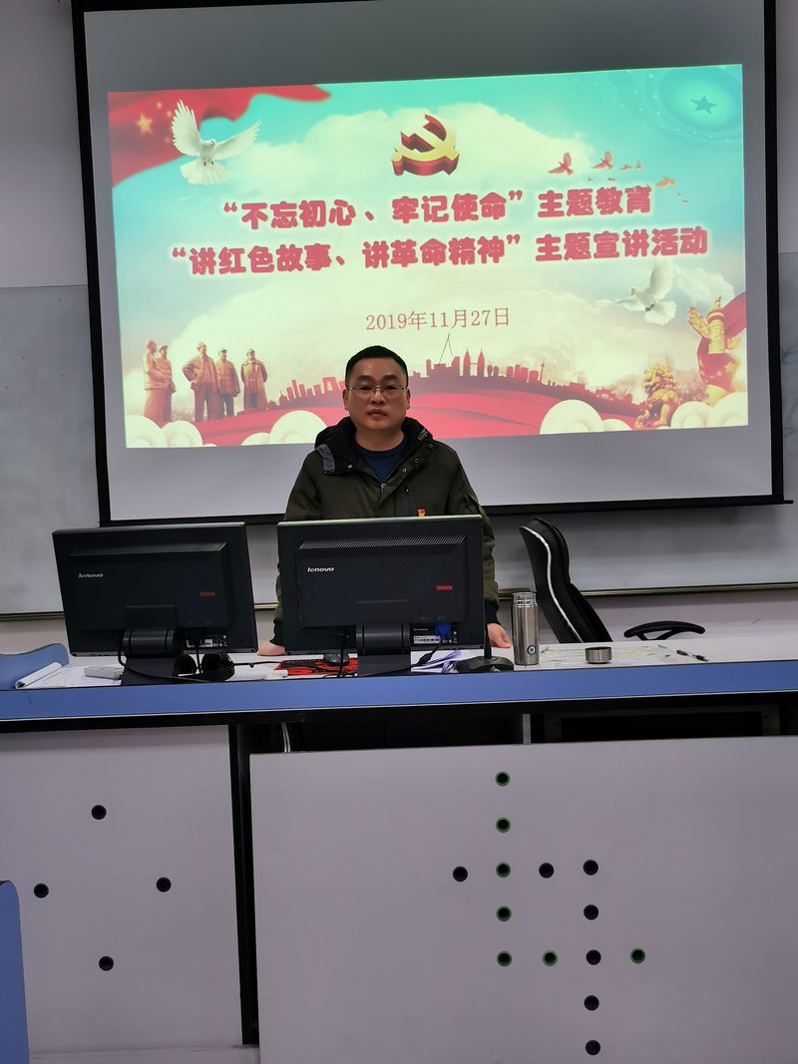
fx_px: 1045
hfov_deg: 41.8
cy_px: 532
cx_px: 399
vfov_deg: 54.0
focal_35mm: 34
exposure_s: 1/100
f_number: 1.8
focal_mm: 5.58
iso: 160
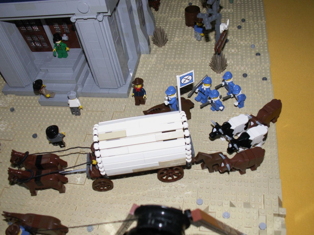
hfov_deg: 52.6
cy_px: 118
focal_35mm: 35
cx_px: 157
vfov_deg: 40.7
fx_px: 317
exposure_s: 1/60
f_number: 3.2
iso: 160
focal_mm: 5.86
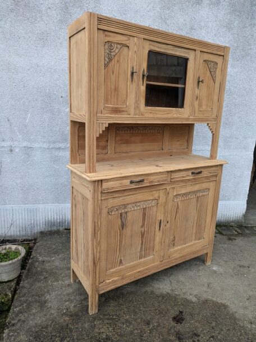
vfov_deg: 69.4
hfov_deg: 54.9
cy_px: 171
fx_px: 247
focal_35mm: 25
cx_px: 128
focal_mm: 5.43
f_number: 1.89
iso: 77
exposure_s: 1/100
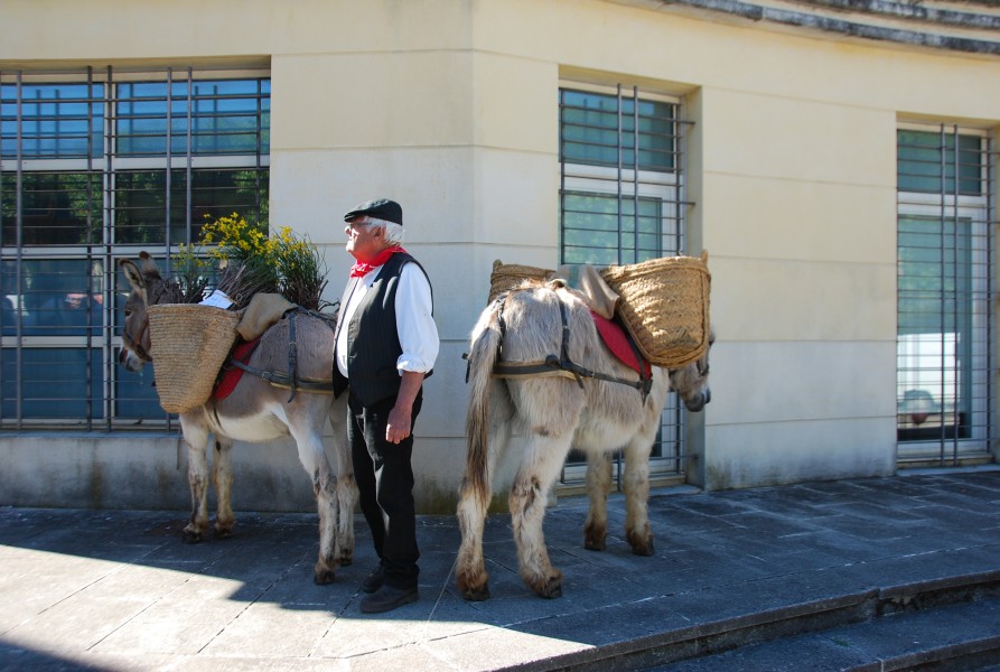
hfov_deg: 61.8
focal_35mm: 30
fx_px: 835
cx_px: 500
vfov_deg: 43.8
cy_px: 336
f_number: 5.6
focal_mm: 20
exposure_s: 1/125
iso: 125
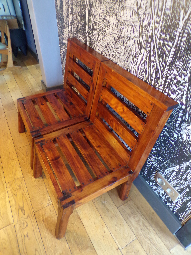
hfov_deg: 56.8
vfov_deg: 71.6
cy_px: 128
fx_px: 177
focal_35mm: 24
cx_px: 96
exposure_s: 1/13
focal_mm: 4.3
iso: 400
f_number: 3
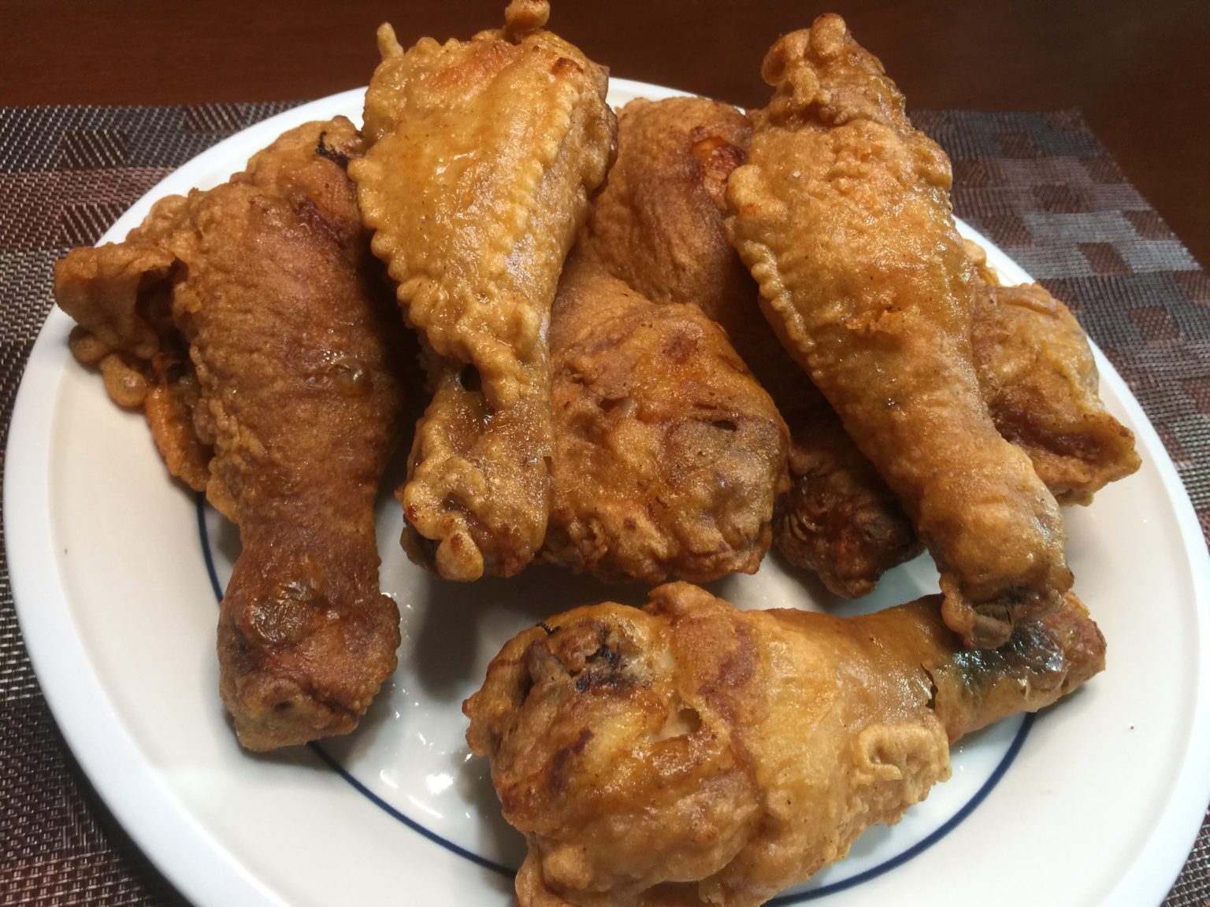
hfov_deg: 61.7
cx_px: 605
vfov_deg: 48.2
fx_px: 1014
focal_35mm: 29
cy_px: 454
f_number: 2.2
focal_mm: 4.15
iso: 50
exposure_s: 1/30
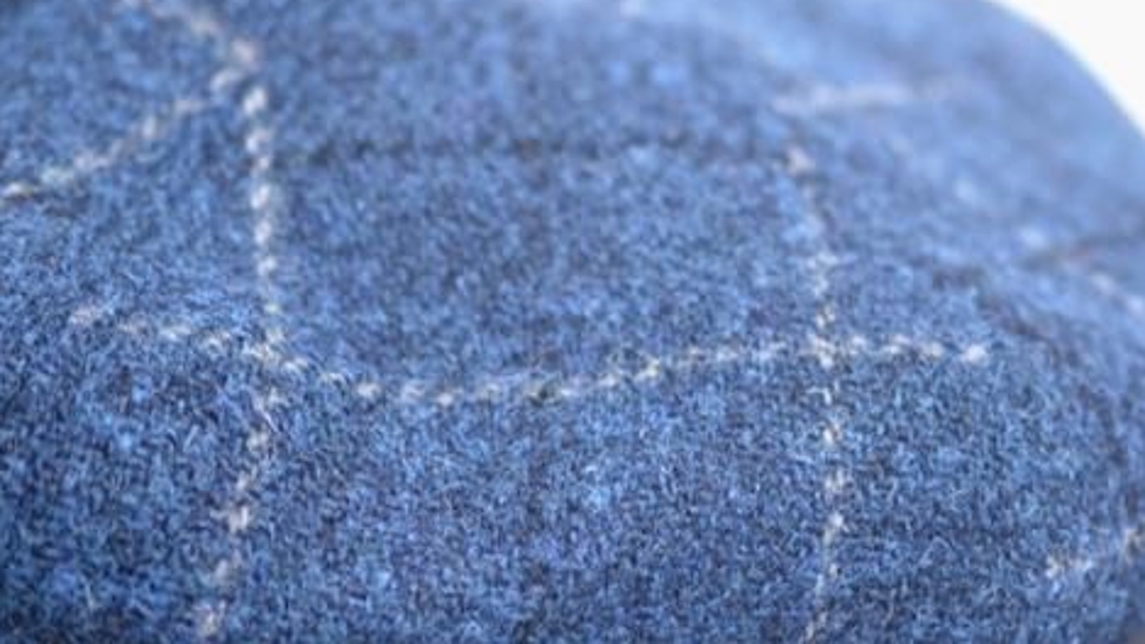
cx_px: 854
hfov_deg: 19.8
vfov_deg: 11.3
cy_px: 395
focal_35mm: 107
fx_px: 3249
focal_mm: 40
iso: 800
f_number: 3.5
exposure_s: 1/50
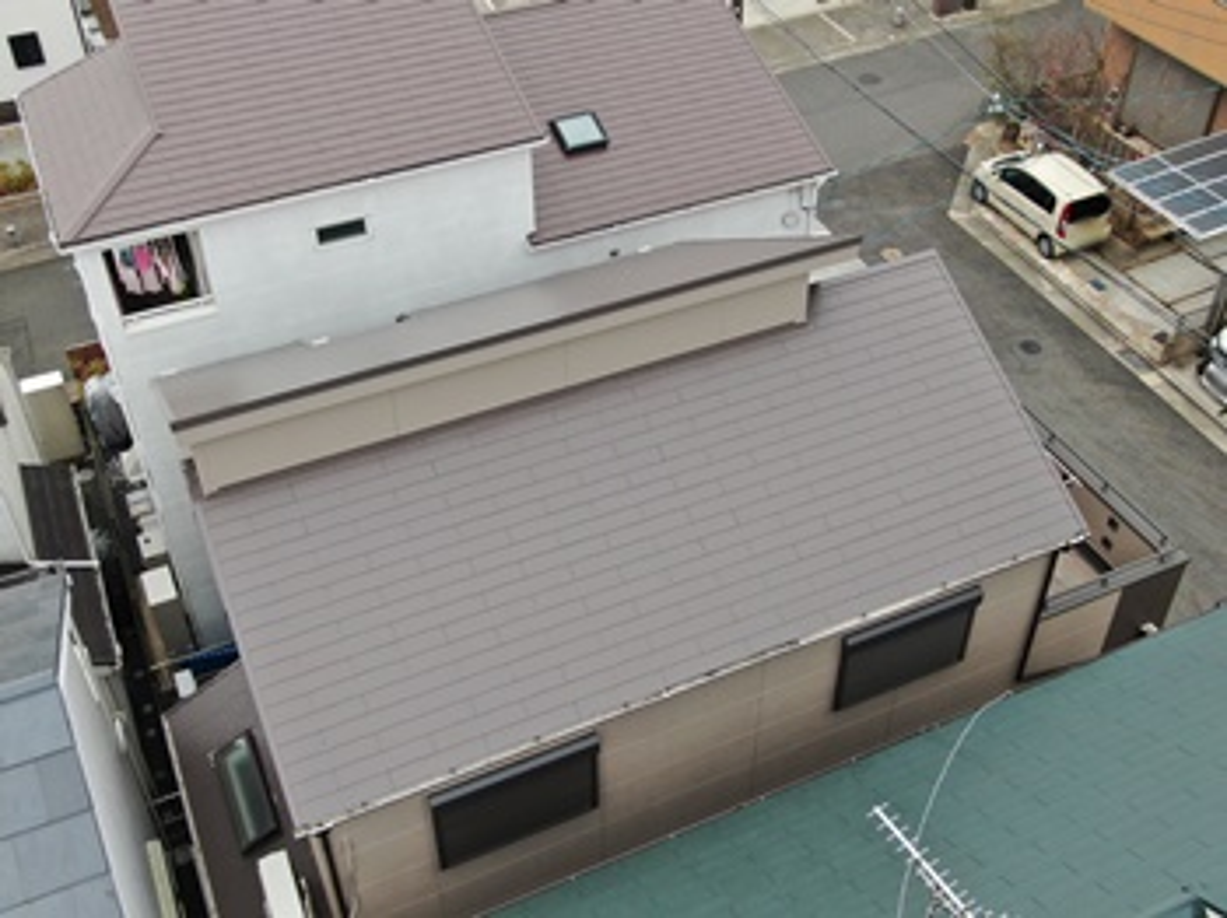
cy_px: 459
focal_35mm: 36
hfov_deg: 51.4
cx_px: 614
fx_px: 1275
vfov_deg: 39.6
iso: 100
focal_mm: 6.21
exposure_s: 1/120
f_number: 3.3
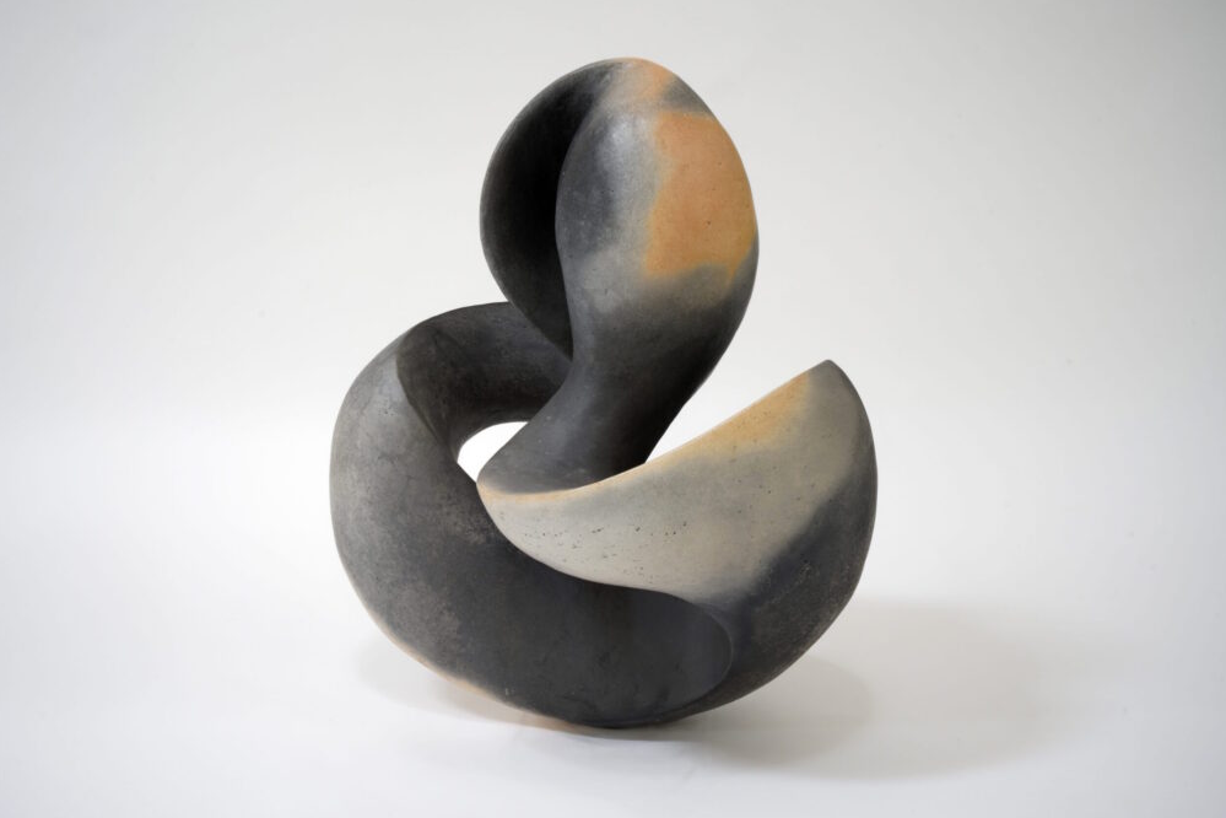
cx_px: 604
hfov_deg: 47.4
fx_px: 1396
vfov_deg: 32.6
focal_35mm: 41
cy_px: 413
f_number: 16
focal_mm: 40
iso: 100
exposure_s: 1.6
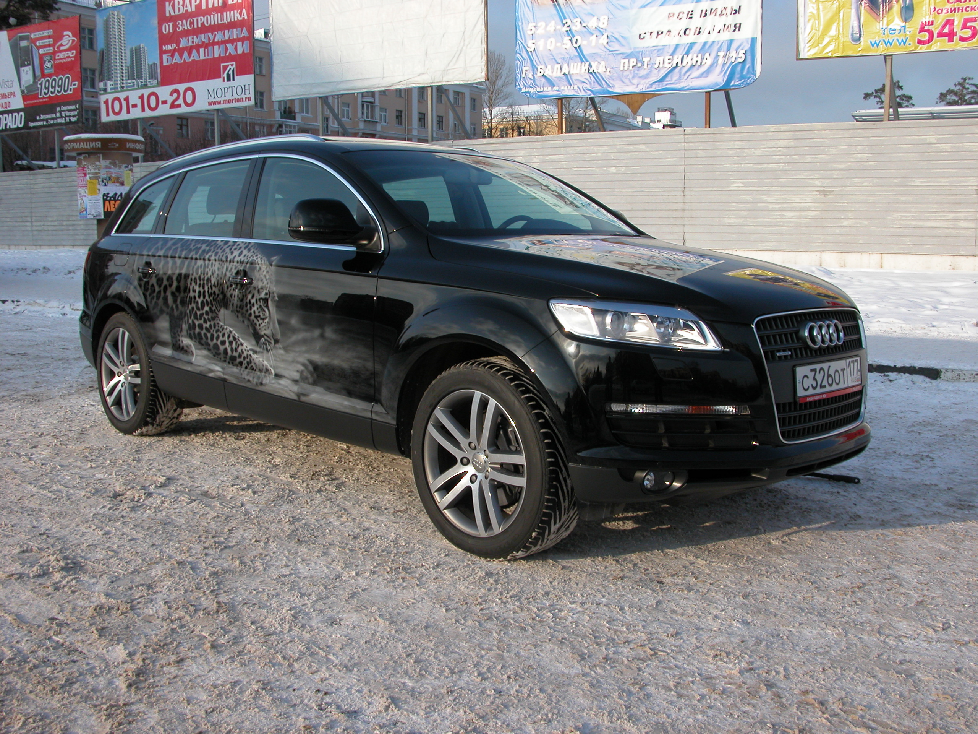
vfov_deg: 40.7
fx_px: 989
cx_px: 489
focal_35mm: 35
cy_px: 367
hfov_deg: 52.6
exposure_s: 1/265
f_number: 5.6
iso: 100
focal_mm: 8.9
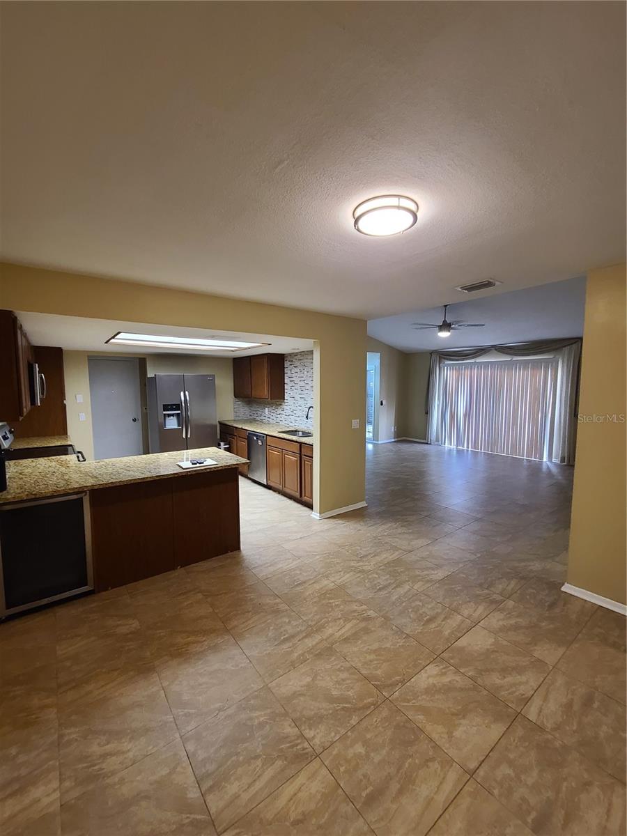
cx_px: 314
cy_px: 418
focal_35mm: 13
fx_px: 314
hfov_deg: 89.9
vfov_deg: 106.2
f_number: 2.2
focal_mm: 2.2
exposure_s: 1/40
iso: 320
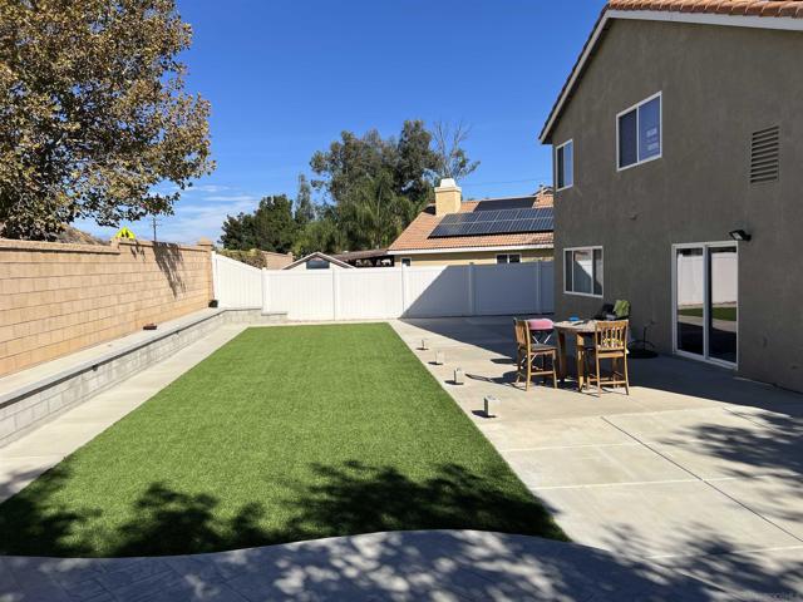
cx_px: 402
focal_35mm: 26
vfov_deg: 53.1
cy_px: 301
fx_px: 603
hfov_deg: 67.3
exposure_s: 1/5076
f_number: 1.5
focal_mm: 5.7
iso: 50
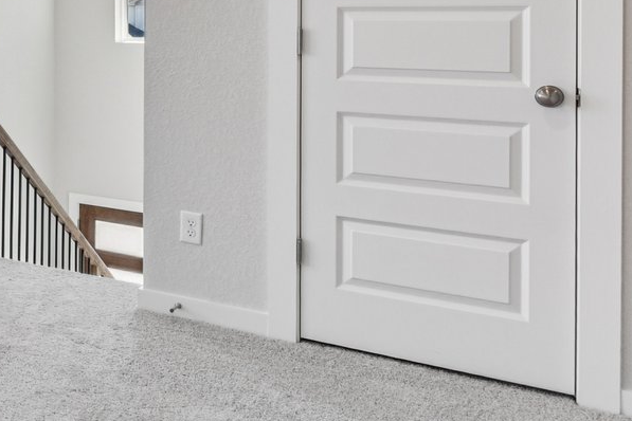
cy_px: 13
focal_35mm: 48
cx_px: -268
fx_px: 843
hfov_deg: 29.2
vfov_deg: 26.7
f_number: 8
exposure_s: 1/125
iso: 400
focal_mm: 14
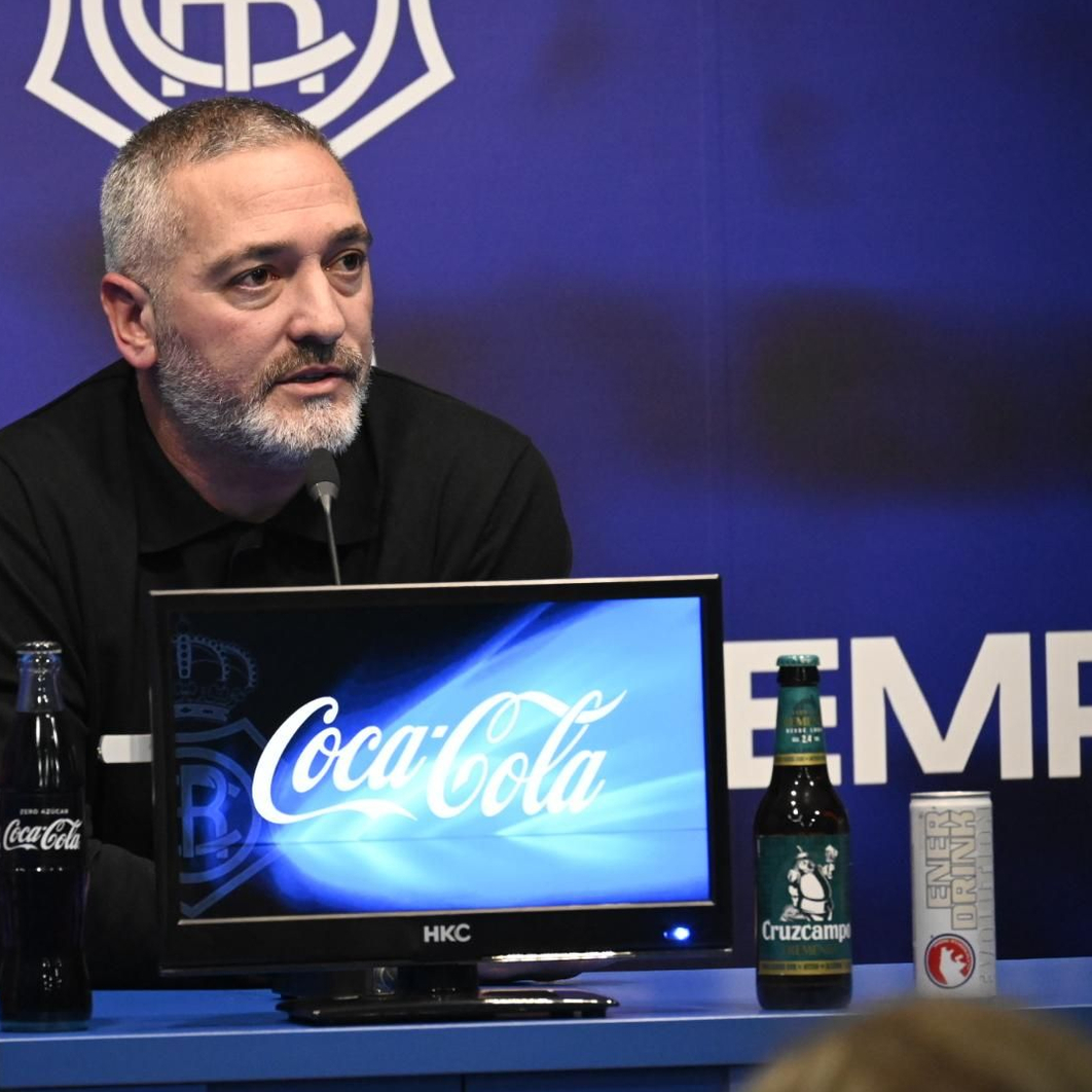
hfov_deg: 6.1
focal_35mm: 288
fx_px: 10279
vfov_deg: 6.1
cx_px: 372
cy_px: 544
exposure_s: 1/160
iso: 5000
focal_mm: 150
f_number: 5.6
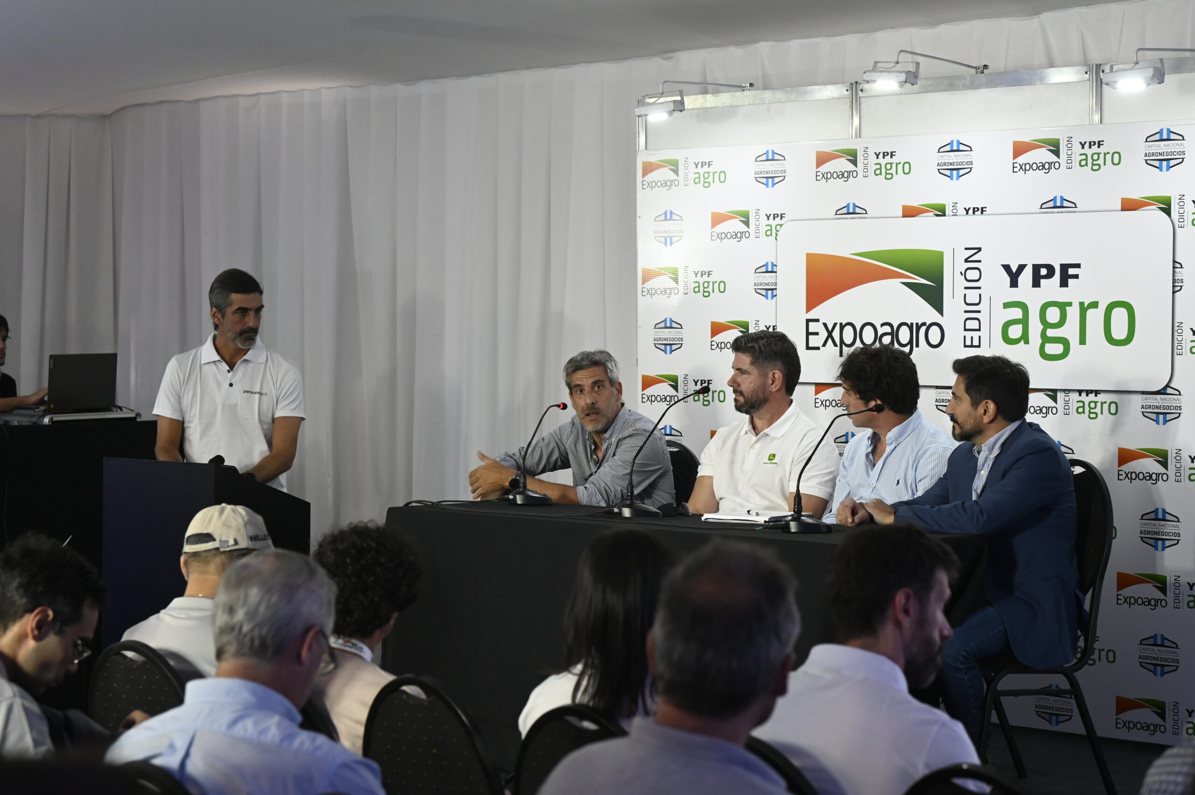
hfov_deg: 25.7
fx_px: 2620
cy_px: 398
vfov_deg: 17.3
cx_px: 598
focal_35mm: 79
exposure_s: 1/200
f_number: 5.6
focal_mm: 79
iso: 4000
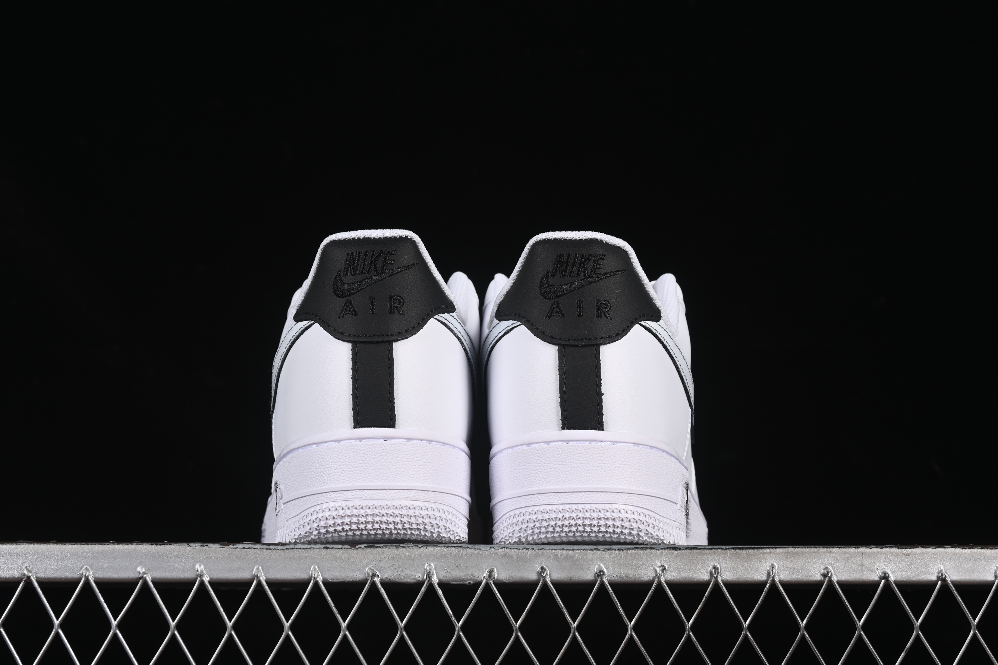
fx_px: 2162
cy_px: 328
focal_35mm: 78
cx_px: 481
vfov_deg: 17.5
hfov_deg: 26.0
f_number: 8
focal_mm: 50
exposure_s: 1/100
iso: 160
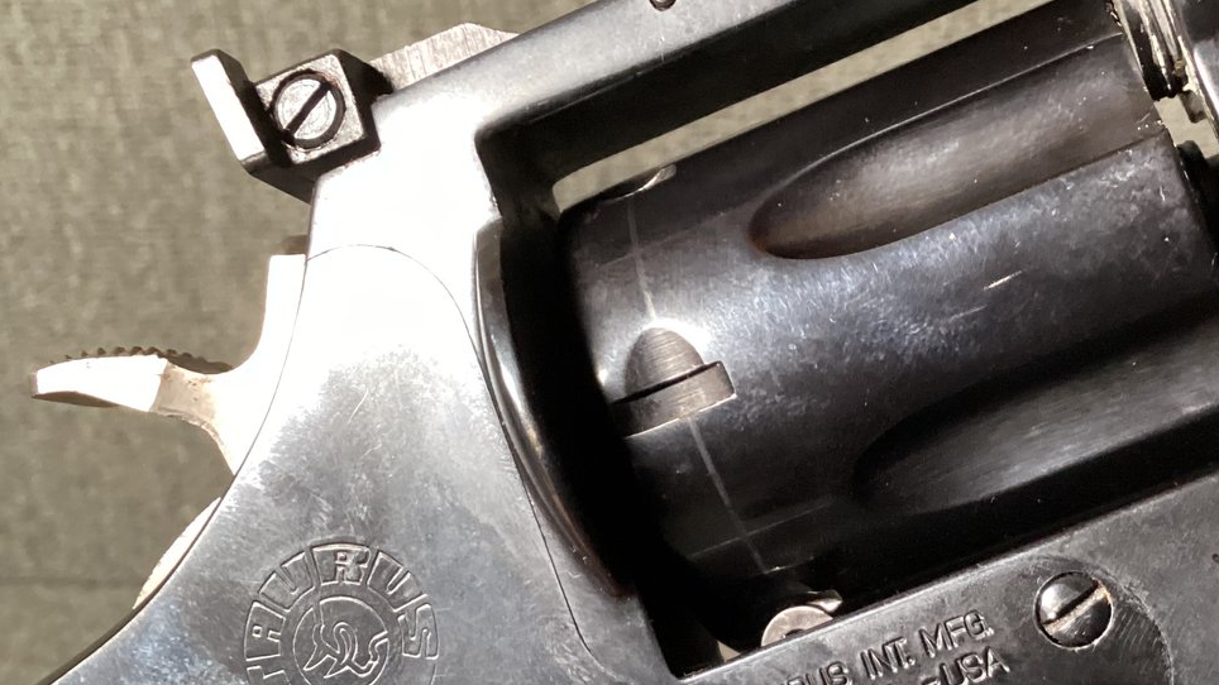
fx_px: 1713
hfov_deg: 38.4
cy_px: 453
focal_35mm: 53
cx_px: 873
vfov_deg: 22.5
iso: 400
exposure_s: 1/40
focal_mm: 3.3
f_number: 2.4
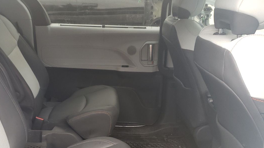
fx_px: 301
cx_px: 109
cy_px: 121
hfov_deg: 47.1
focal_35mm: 43
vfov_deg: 27.1
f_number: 1.5
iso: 75
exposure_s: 1/120
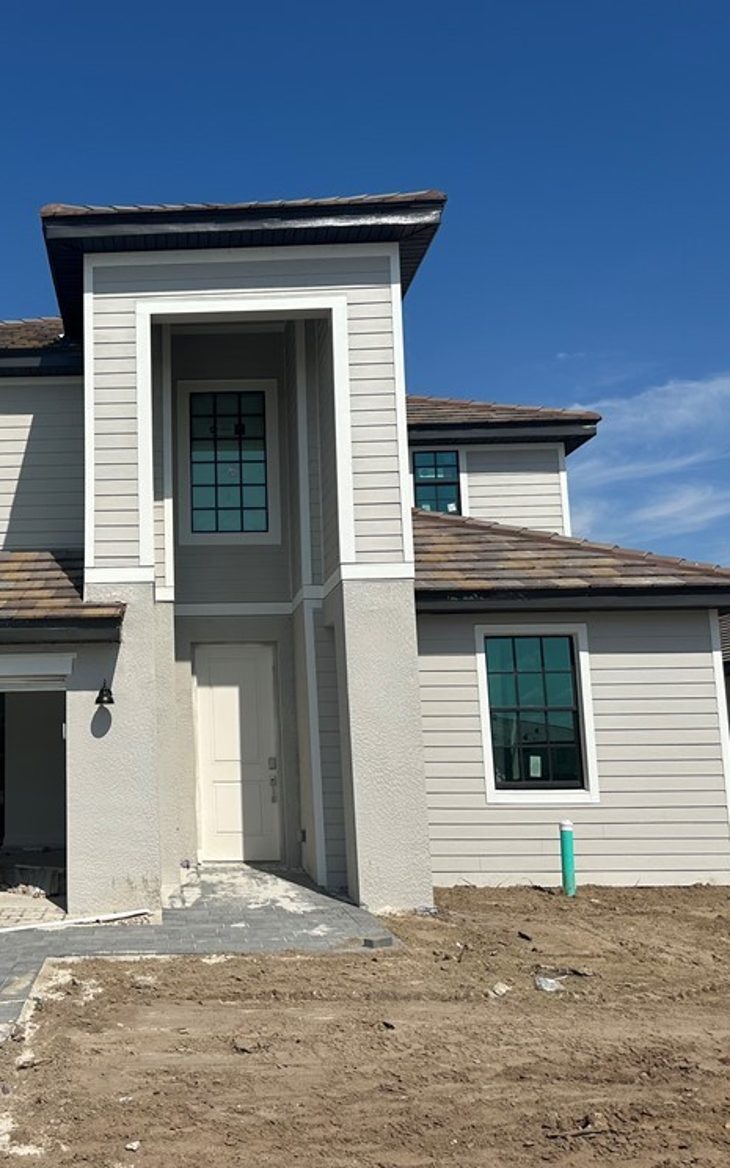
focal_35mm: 35
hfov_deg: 34.9
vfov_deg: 55.3
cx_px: 121
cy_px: 578
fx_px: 1114
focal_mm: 6.86
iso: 80
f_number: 1.78
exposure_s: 1/10753
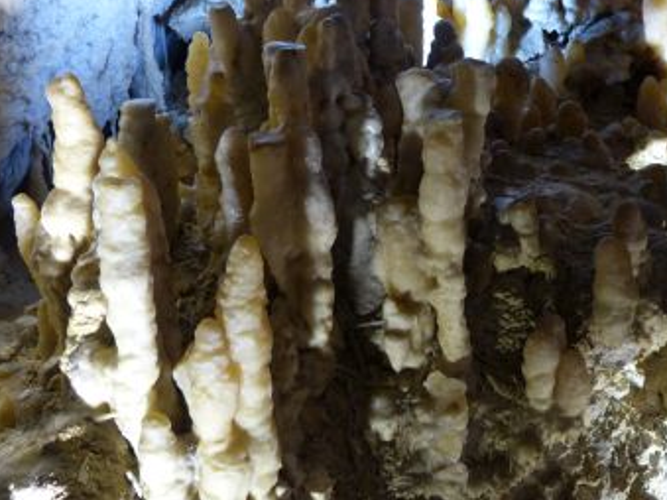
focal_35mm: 59
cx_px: 484
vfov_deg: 24.6
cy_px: 149
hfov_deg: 32.2
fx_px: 1136
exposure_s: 1/6
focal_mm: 7.1
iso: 200
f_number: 2.8
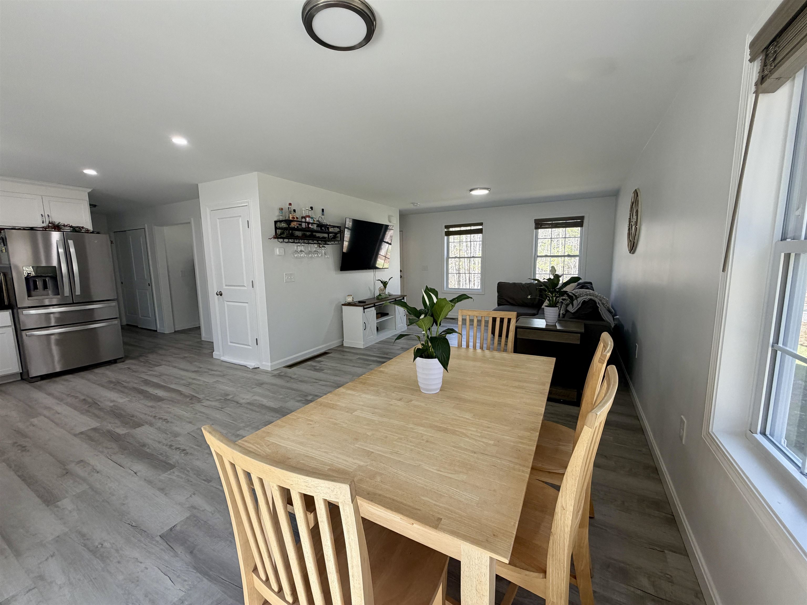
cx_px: 404
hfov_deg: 102.1
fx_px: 326
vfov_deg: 85.7
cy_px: 302
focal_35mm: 14
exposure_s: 1/120
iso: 160
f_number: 2.2
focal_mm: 2.22
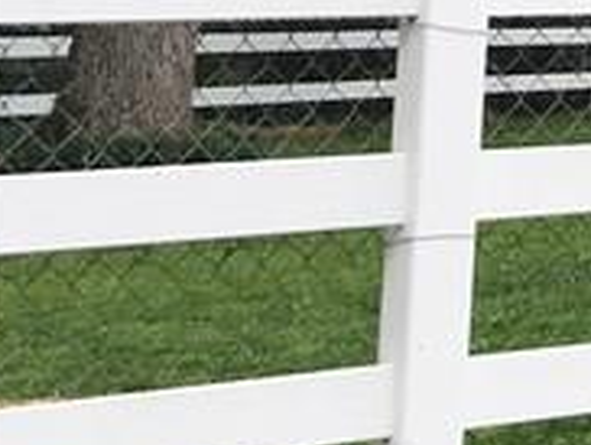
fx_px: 2787
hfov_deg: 9.8
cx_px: 1640
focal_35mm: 163
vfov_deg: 8.8
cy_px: -289
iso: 25
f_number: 2.2
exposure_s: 1/273
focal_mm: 4.15
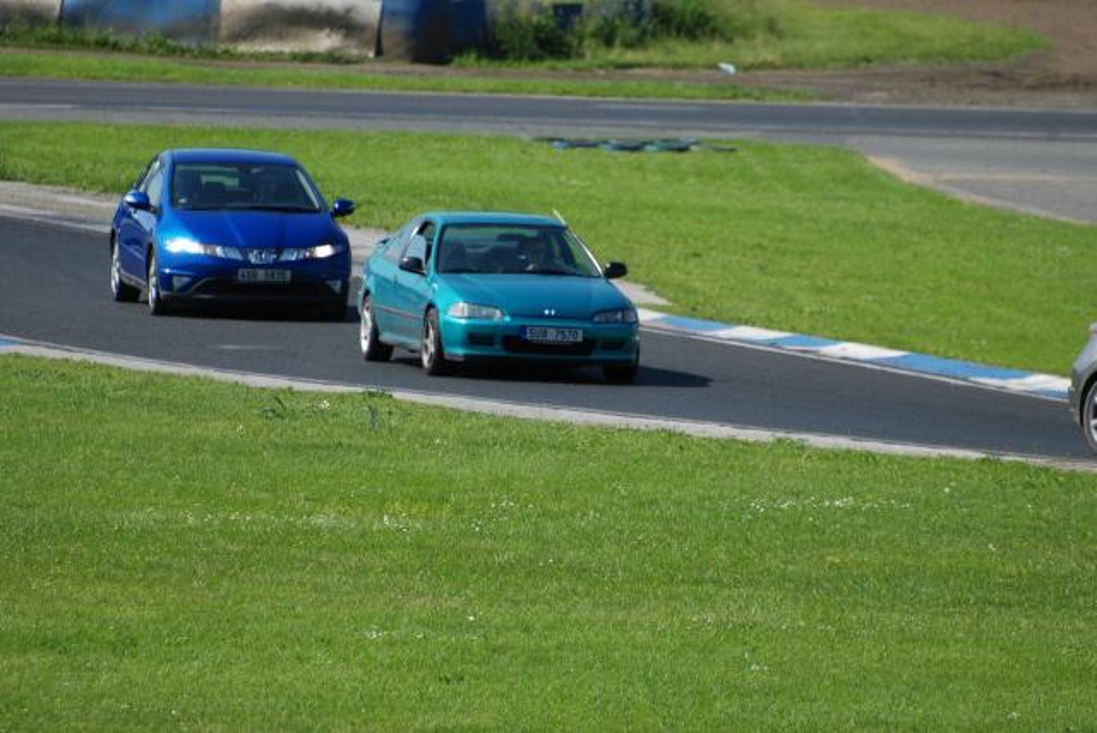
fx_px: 13725
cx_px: 548
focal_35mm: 450
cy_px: 366
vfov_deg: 3.1
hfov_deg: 4.6
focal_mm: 300
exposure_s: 1/800
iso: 200
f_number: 5.6
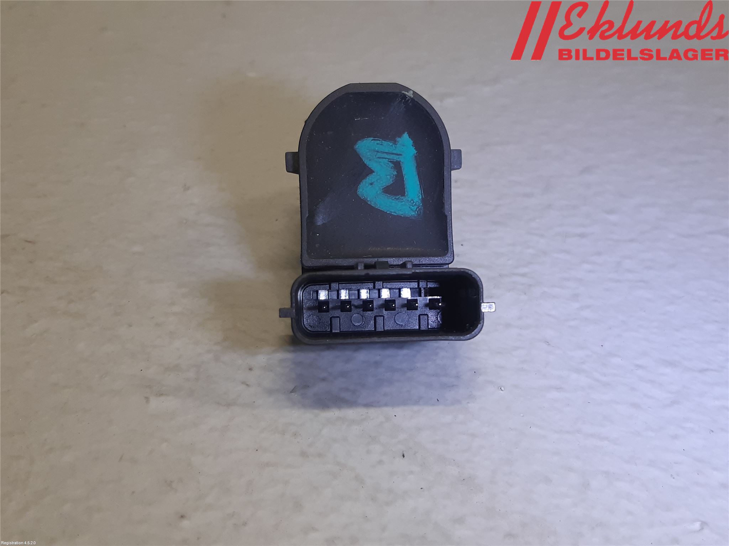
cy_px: 273
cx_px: 364
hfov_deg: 67.3
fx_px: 548
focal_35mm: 26
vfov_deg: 53.1
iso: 80
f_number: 1.7
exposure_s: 1/50
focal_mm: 3.93
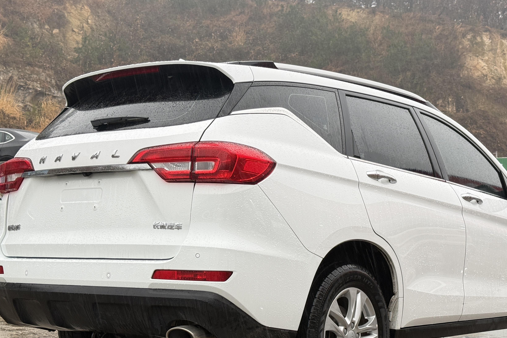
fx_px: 859
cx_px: 281
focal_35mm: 61
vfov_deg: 22.2
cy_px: 192
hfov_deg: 32.9
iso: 64
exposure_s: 1/50
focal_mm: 6.76
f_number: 1.78
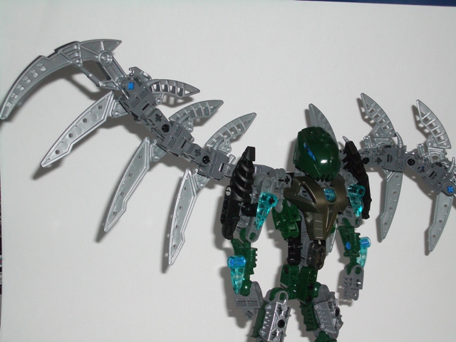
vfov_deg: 23.7
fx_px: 817
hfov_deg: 31.2
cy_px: 171
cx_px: 228
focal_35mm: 62
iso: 200
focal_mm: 10.2
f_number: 3.5
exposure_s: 1/60
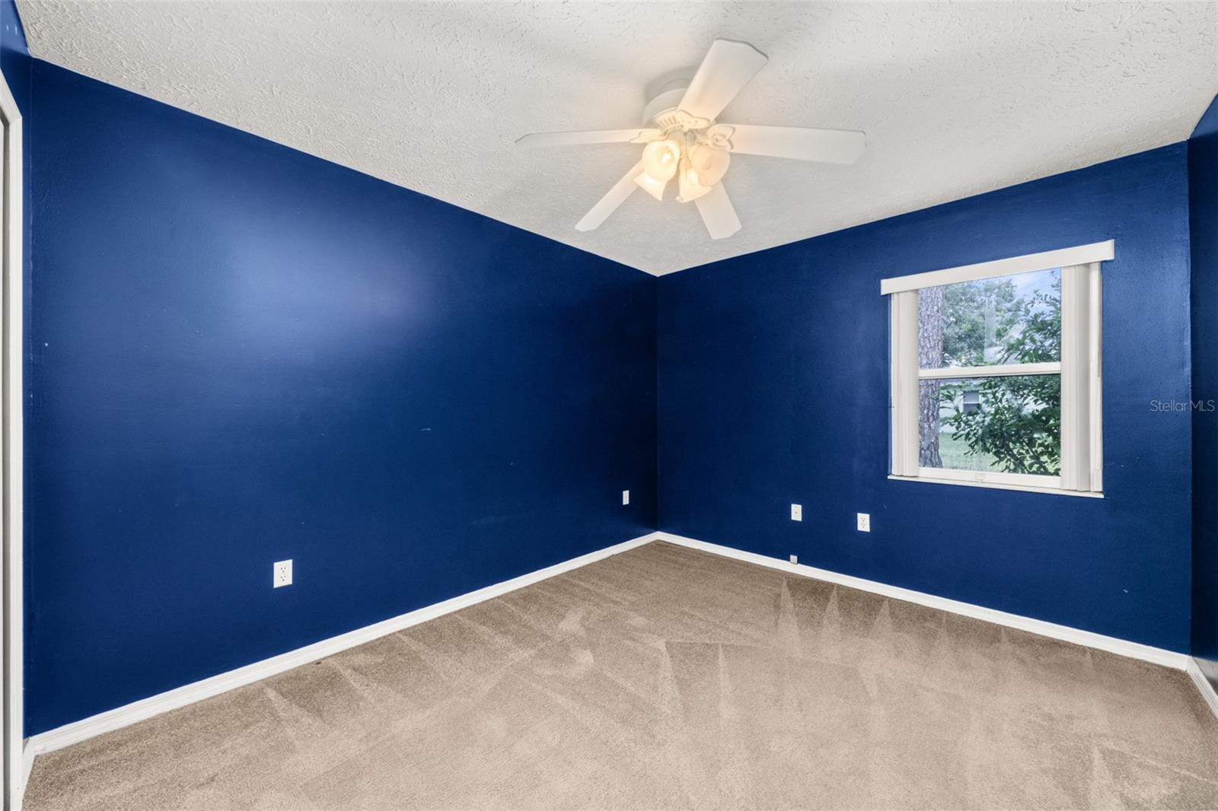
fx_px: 440
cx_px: 609
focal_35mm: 13
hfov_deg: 108.3
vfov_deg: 85.4
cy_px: 406
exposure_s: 3.2
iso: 400
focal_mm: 13
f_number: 11
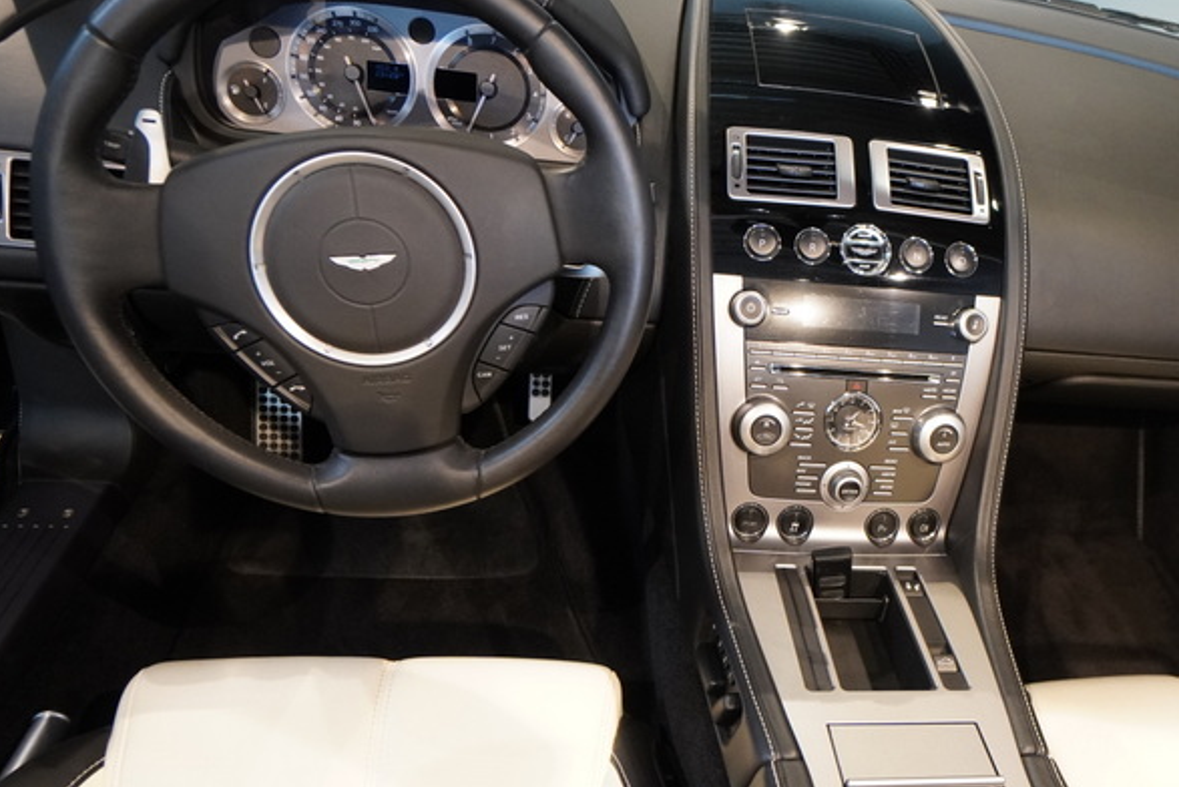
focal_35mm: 31
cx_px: 793
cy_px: 456
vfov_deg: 42.6
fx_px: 1005
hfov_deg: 59.3
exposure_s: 1/50
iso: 2000
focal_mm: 15
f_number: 4
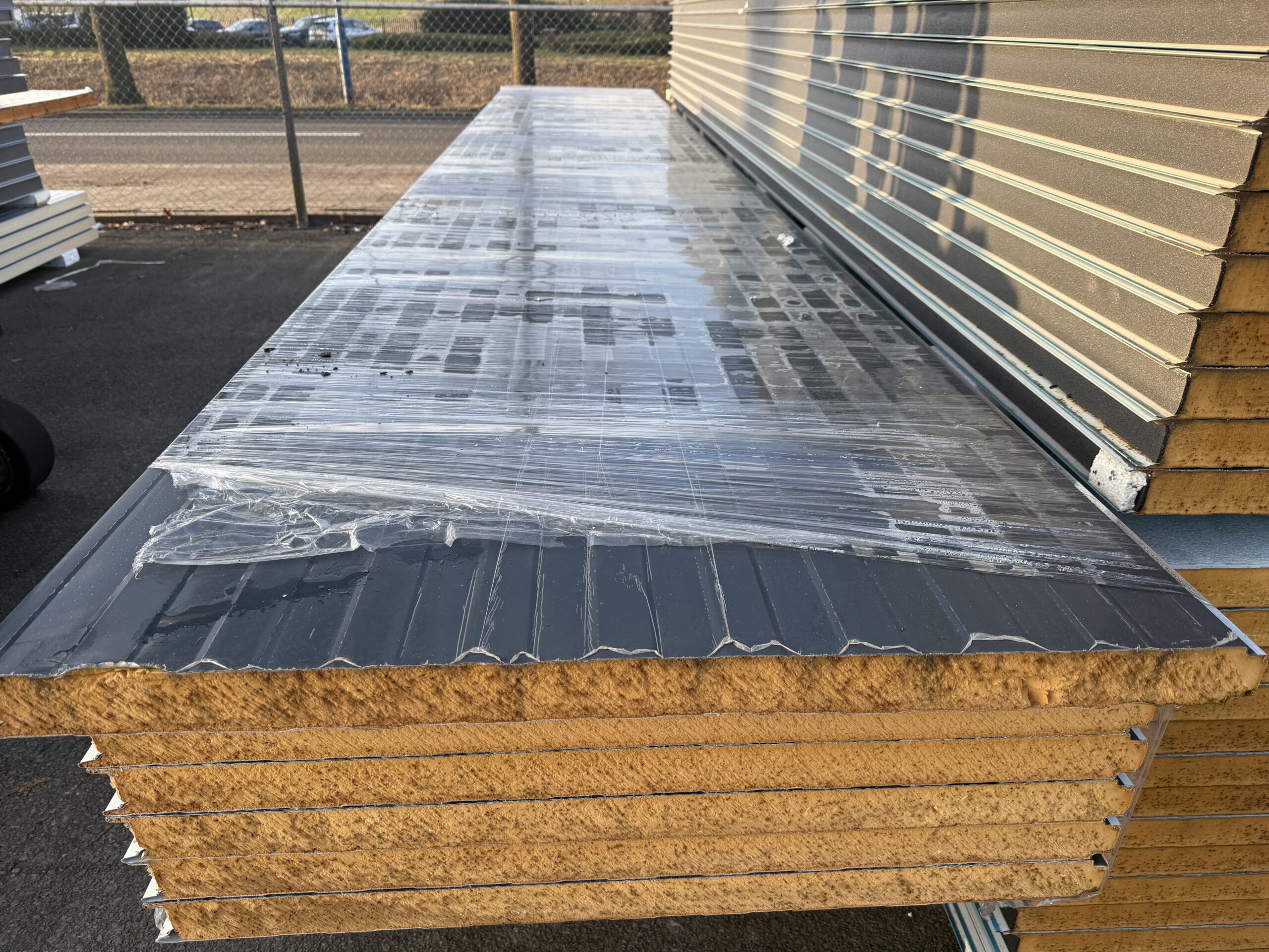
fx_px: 880
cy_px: 476
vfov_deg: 56.8
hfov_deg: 71.6
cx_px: 634
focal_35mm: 24
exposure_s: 1/735
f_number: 1.78
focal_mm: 6.76
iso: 80
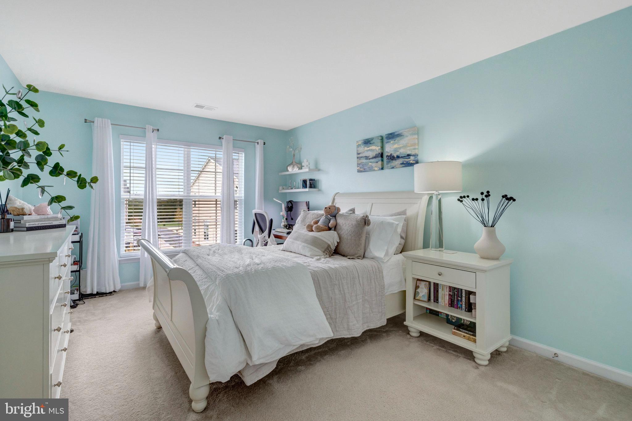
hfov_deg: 96.7
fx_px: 281
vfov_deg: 73.7
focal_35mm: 16
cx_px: 316
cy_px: 210
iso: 1250
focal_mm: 16
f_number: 8
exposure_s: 1/125
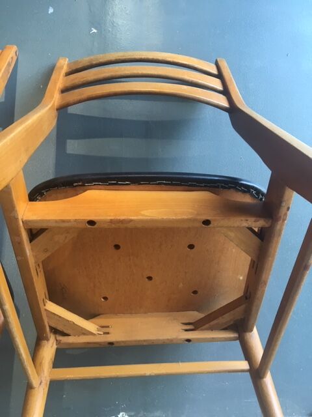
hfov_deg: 48.2
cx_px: 156
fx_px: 349
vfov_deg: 61.7
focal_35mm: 29
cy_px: 208
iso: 40
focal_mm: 4.15
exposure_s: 1/33
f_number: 2.2
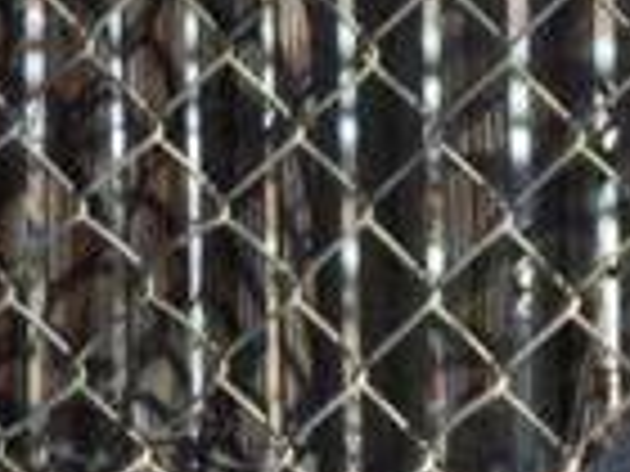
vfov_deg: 0.5
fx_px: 58785
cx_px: 1238
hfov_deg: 0.6
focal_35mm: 3230
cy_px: 814
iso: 100
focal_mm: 102
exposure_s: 1/250
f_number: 5
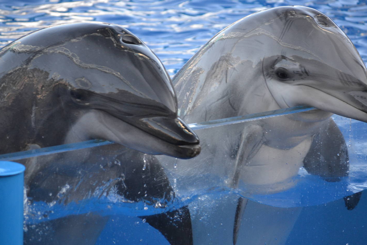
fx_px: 2079
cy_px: 113
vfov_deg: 6.7
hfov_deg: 10.1
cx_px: 202
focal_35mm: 204
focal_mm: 120
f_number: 4.8
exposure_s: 1/500
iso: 1100
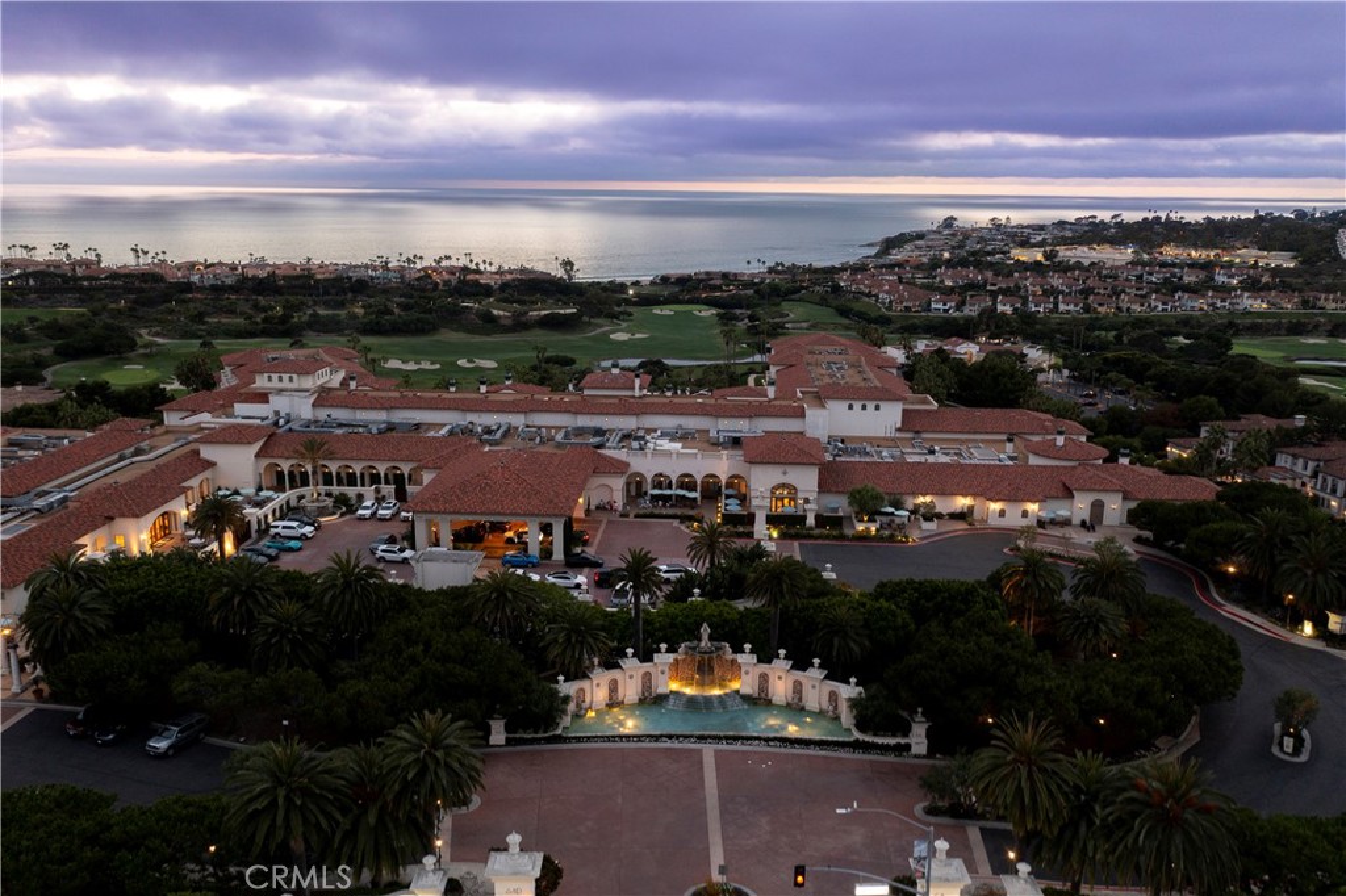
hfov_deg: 65.5
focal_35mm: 28
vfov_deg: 46.4
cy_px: 448
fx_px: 1046
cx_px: 673
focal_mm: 10.26
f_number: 4
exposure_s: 1/5
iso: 200
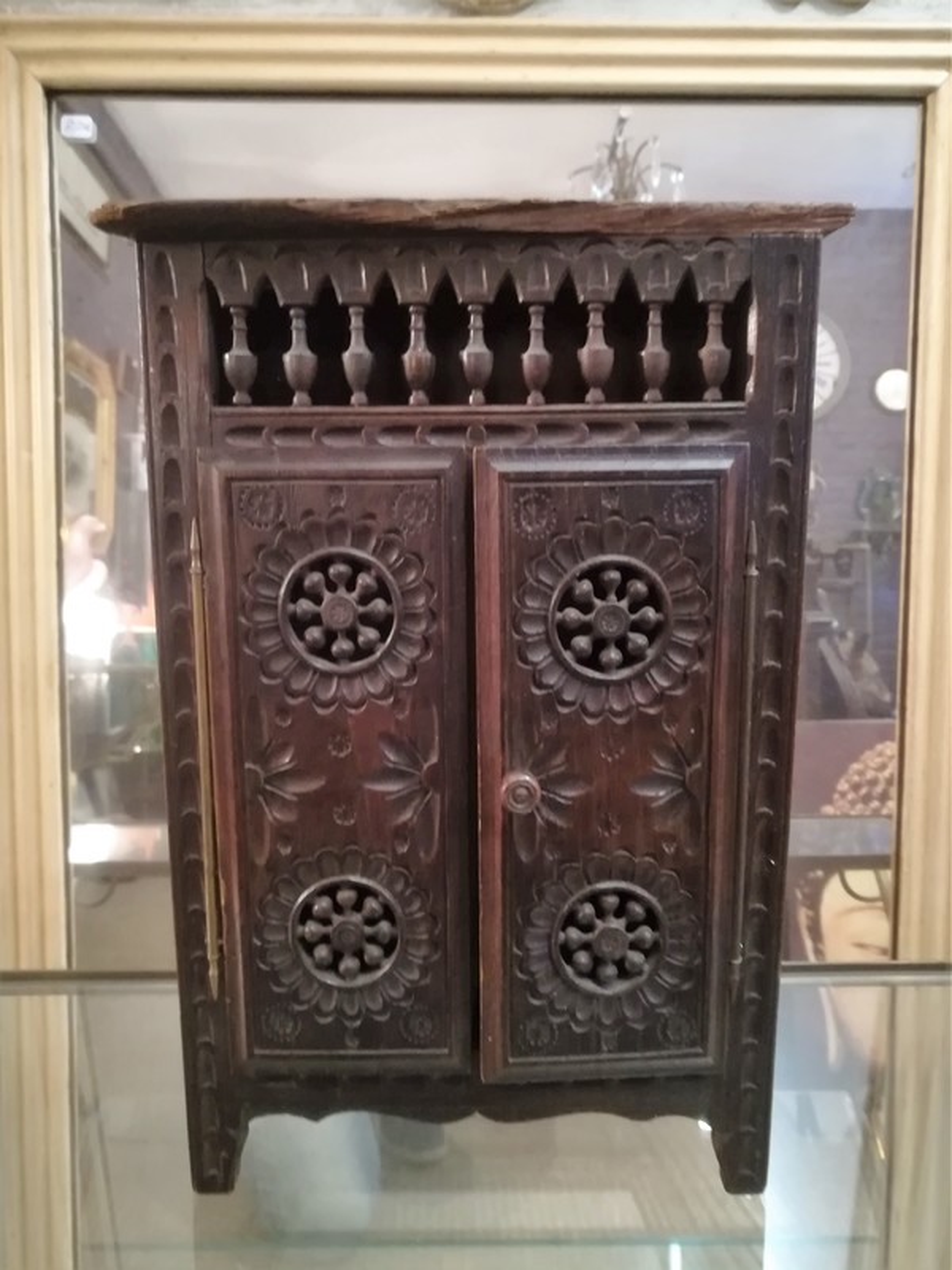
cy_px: 635
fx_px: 953
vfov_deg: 67.3
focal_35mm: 26
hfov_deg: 53.1
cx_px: 476
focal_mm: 3.83
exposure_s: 1/14.3
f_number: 2.2
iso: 640
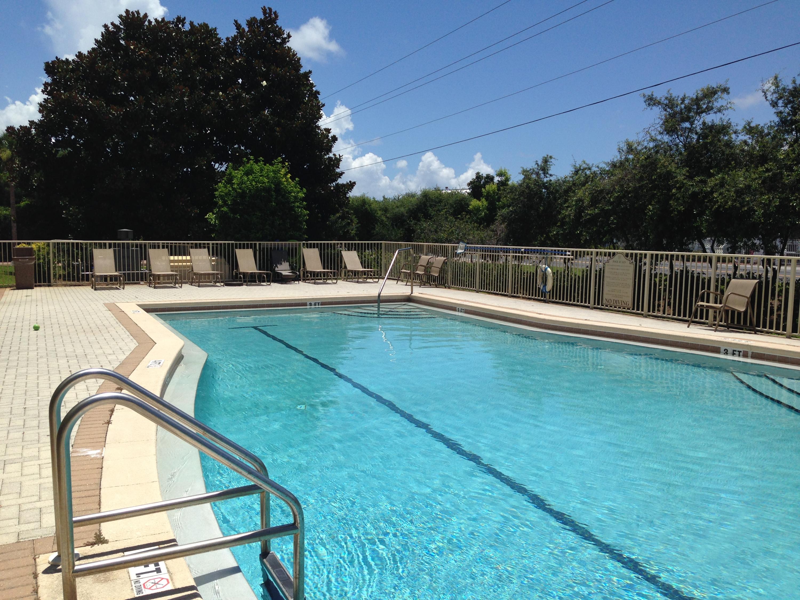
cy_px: 300
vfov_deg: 42.9
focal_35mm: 33
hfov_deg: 55.4
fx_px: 763
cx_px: 400
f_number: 2.4
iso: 50
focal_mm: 4.12
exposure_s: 1/2857
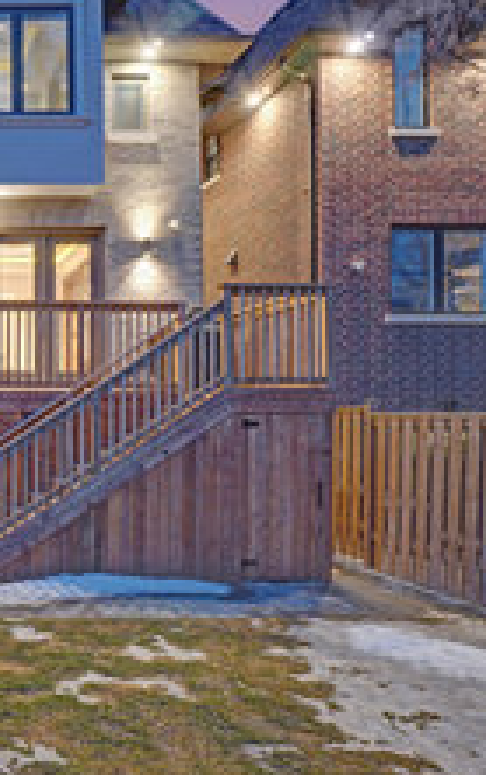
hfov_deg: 32.4
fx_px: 635
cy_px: 381
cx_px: -135
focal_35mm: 30
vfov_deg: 62.9
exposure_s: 2
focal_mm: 10
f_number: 8
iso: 100
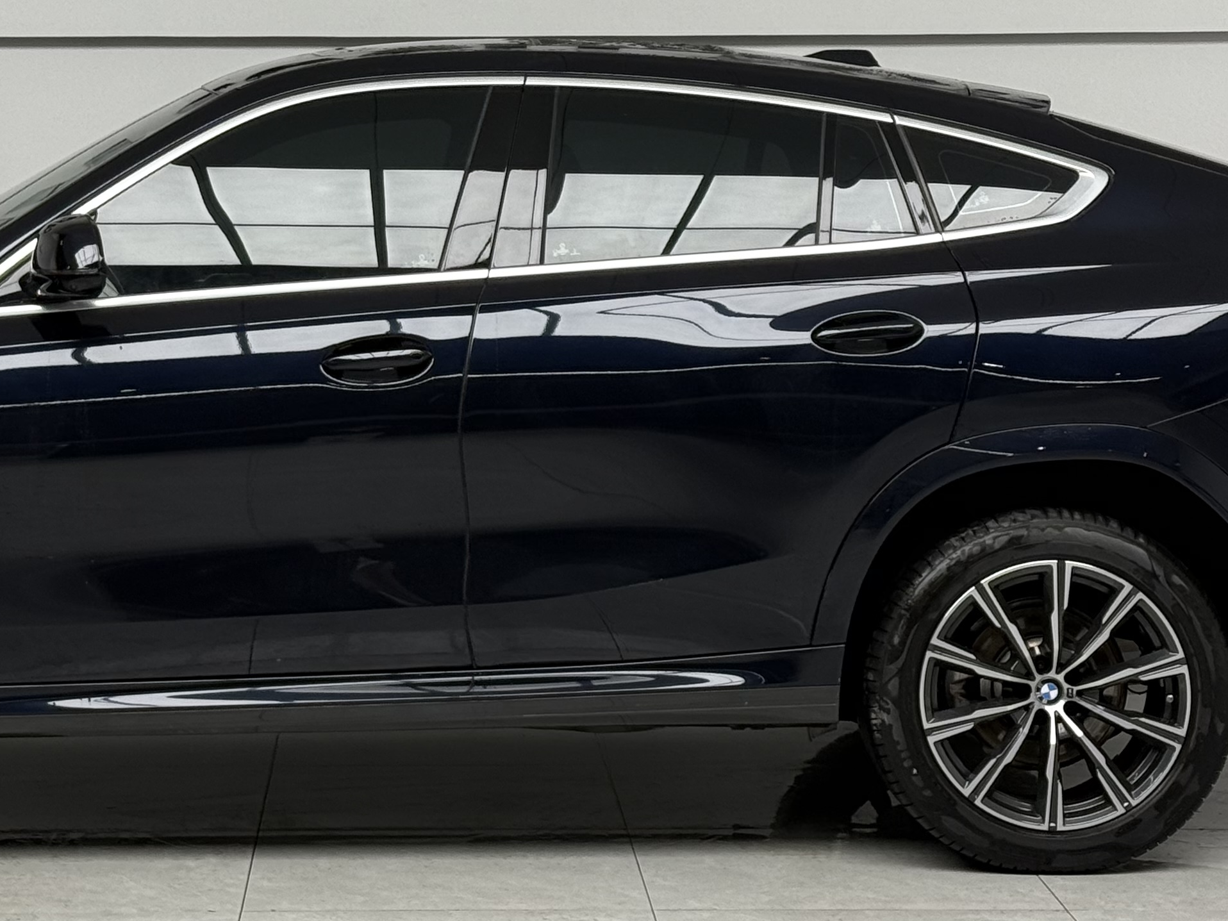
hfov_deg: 19.4
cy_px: 226
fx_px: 3583
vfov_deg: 14.6
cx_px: 390
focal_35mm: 101
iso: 80
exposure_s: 1/226
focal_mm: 6.76
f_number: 1.78
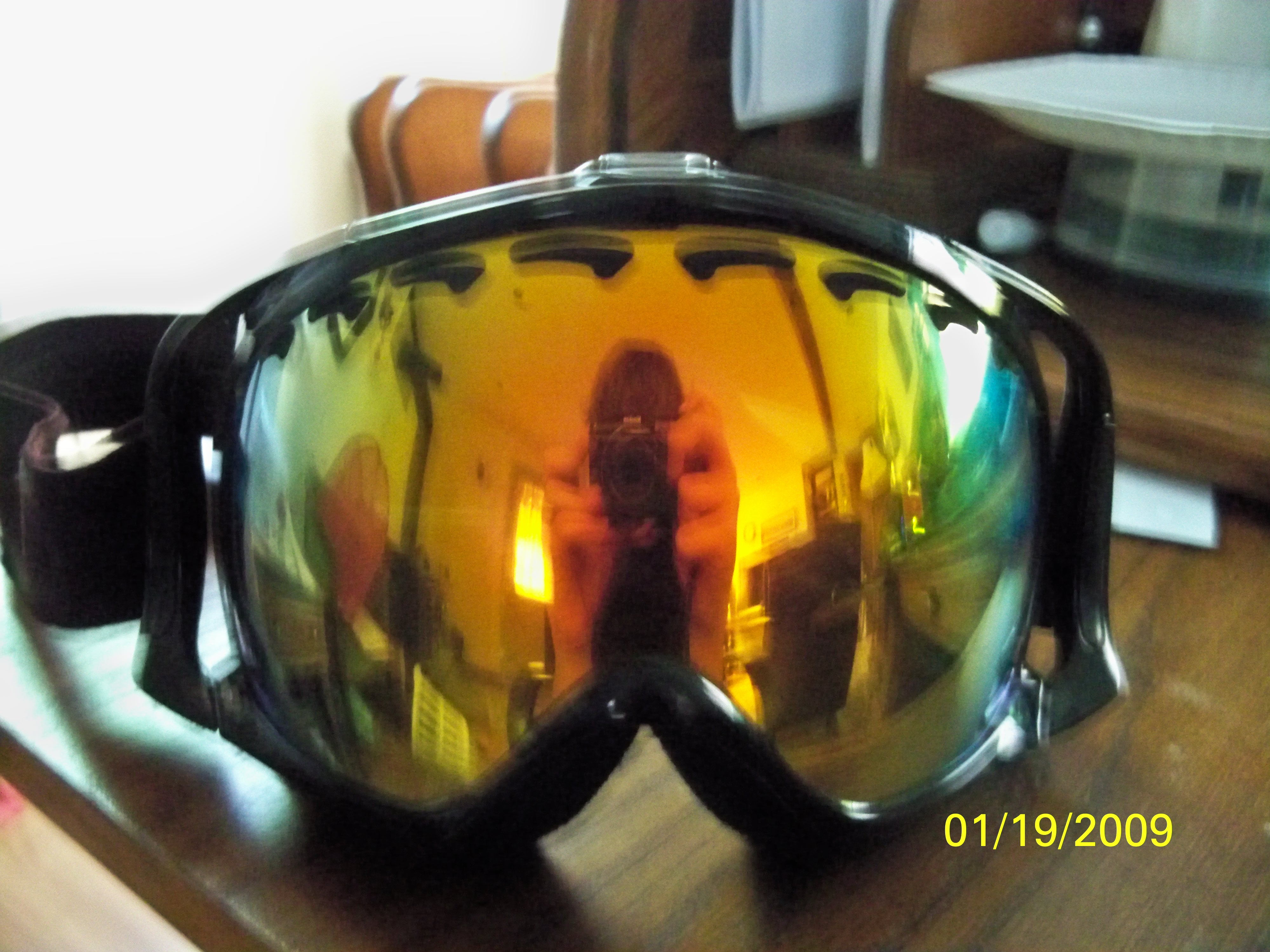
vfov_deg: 40.7
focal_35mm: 35
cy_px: 476
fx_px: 1284
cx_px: 635
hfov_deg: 52.6
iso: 1600
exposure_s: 1/8
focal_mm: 6.2
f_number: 3.5
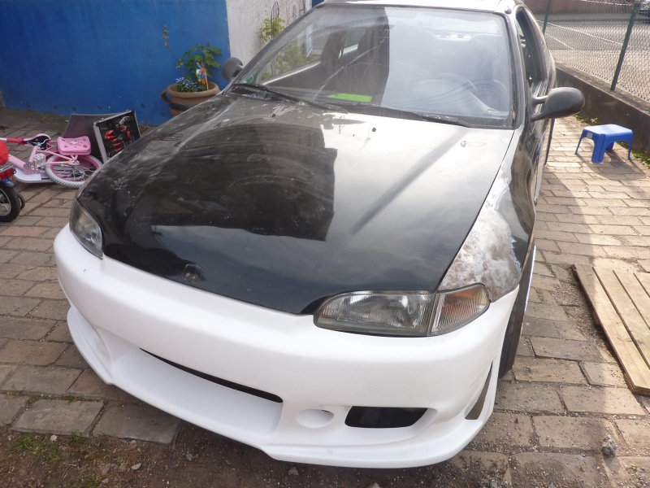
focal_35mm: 25
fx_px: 469
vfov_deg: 54.9
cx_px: 325
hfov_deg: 69.4
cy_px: 244
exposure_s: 1/160
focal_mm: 4.1
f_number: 4
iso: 80
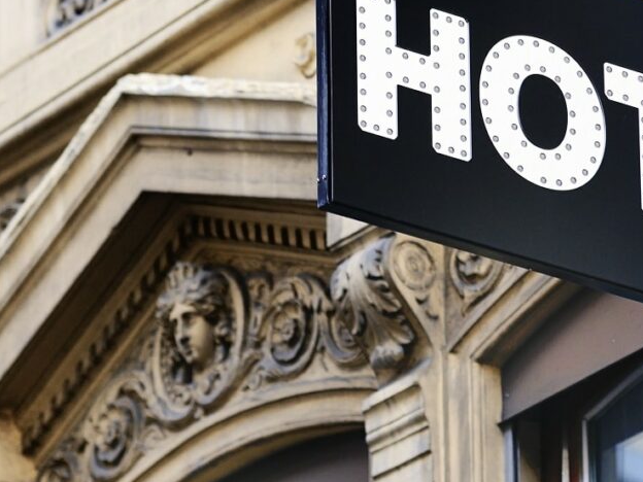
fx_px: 6367
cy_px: 241
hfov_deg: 5.8
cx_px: 476
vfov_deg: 4.3
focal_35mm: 343
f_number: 3.5
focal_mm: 145
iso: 250
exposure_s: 1/80
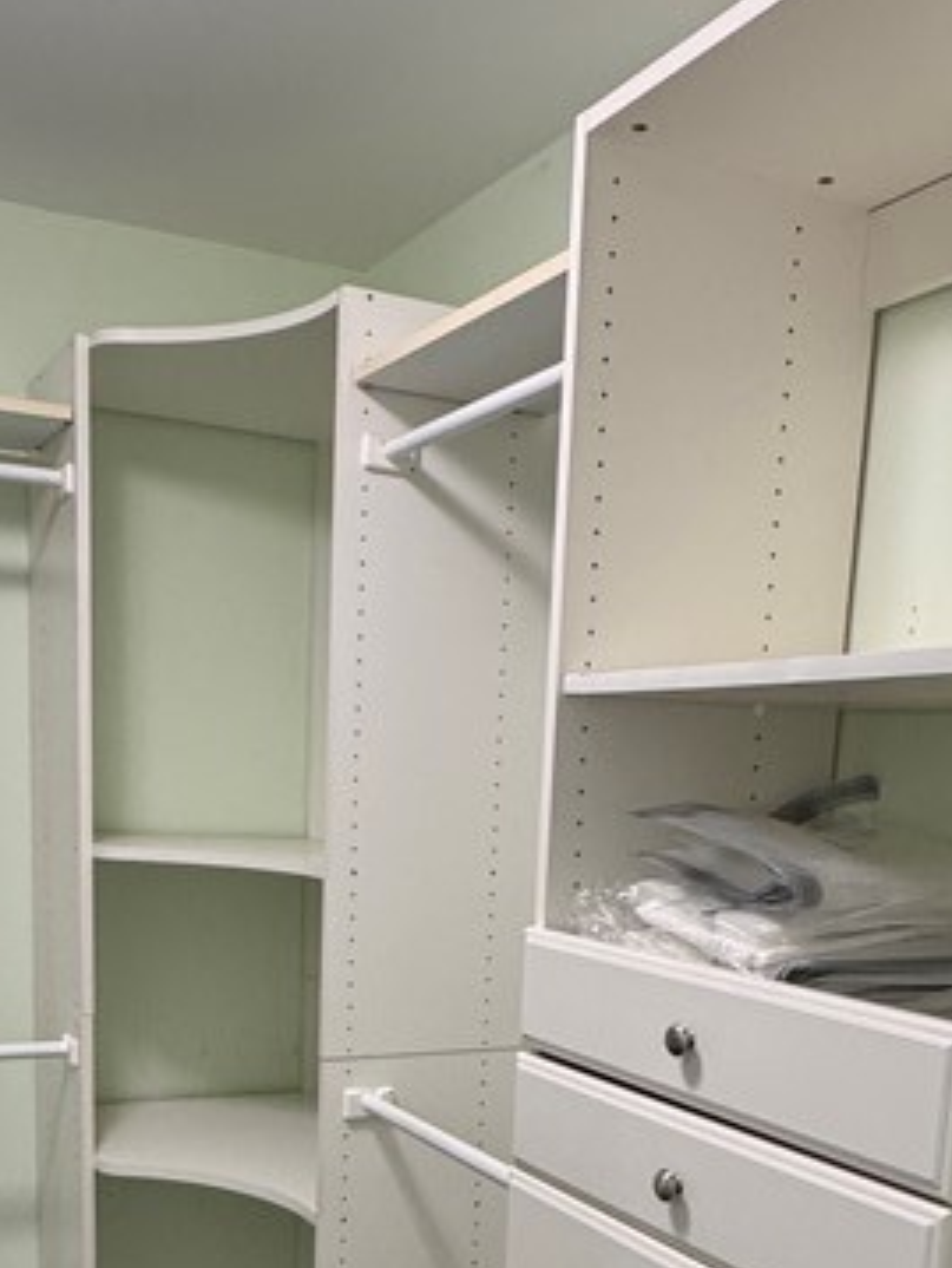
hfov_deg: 36.0
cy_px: 1055
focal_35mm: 40
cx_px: 442
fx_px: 1465
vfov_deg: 44.0
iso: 250
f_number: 2.2
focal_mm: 2.22
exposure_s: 1/120
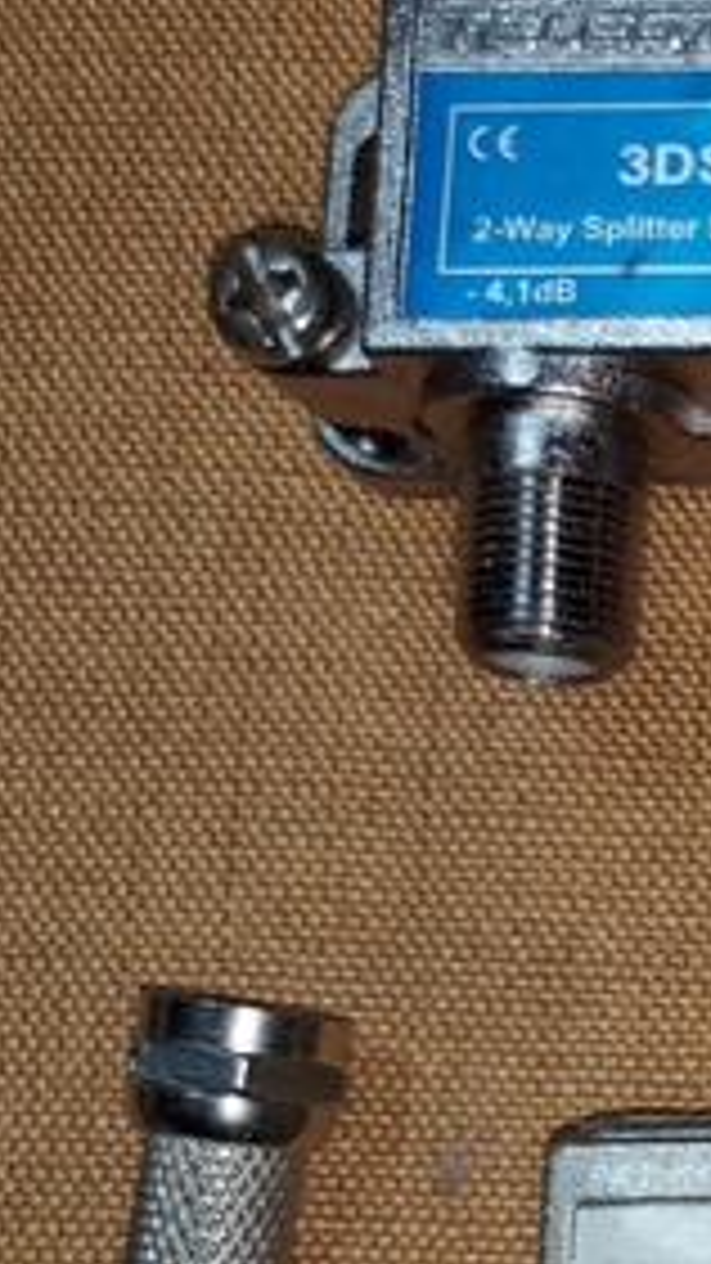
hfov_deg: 10.4
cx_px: 1926
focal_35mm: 93
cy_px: 1093
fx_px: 3118
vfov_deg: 22.5
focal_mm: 5.23
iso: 32
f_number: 1.8
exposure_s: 1/120
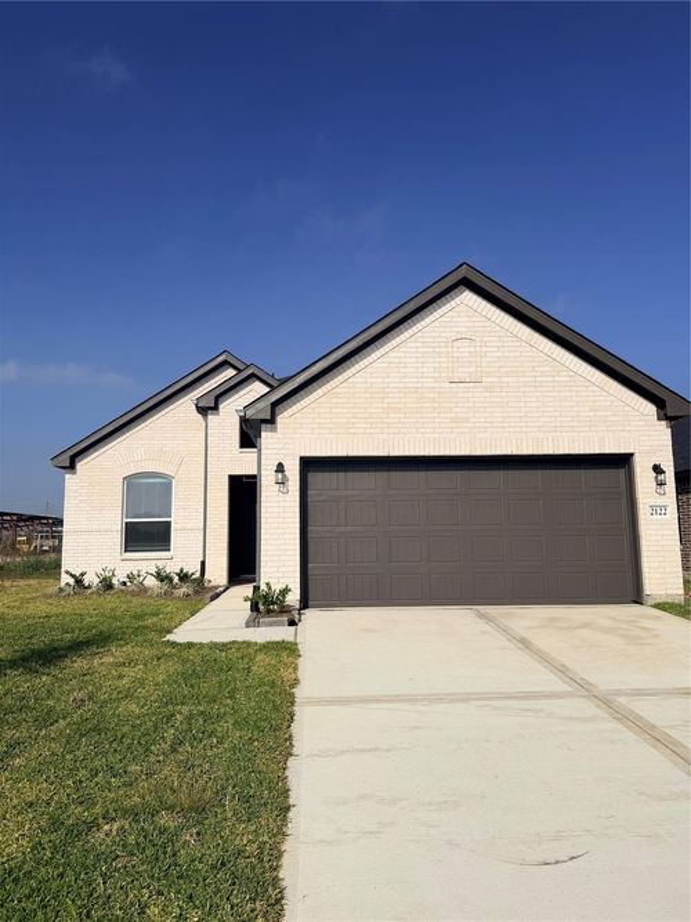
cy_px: 461
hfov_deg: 56.8
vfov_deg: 71.6
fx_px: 639
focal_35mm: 24
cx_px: 346
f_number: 1.78
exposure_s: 1/11905
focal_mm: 6.76
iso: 80
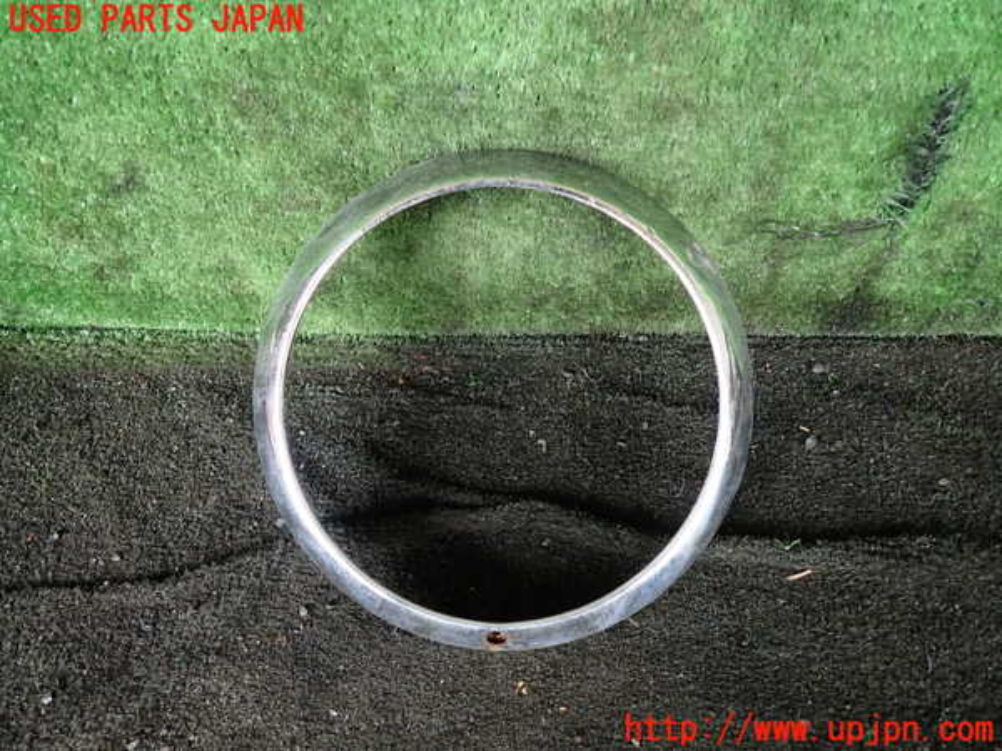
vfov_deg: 54.9
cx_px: 501
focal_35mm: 25
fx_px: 724
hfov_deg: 69.4
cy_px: 376
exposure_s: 1/30
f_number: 2
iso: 200
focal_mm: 4.5
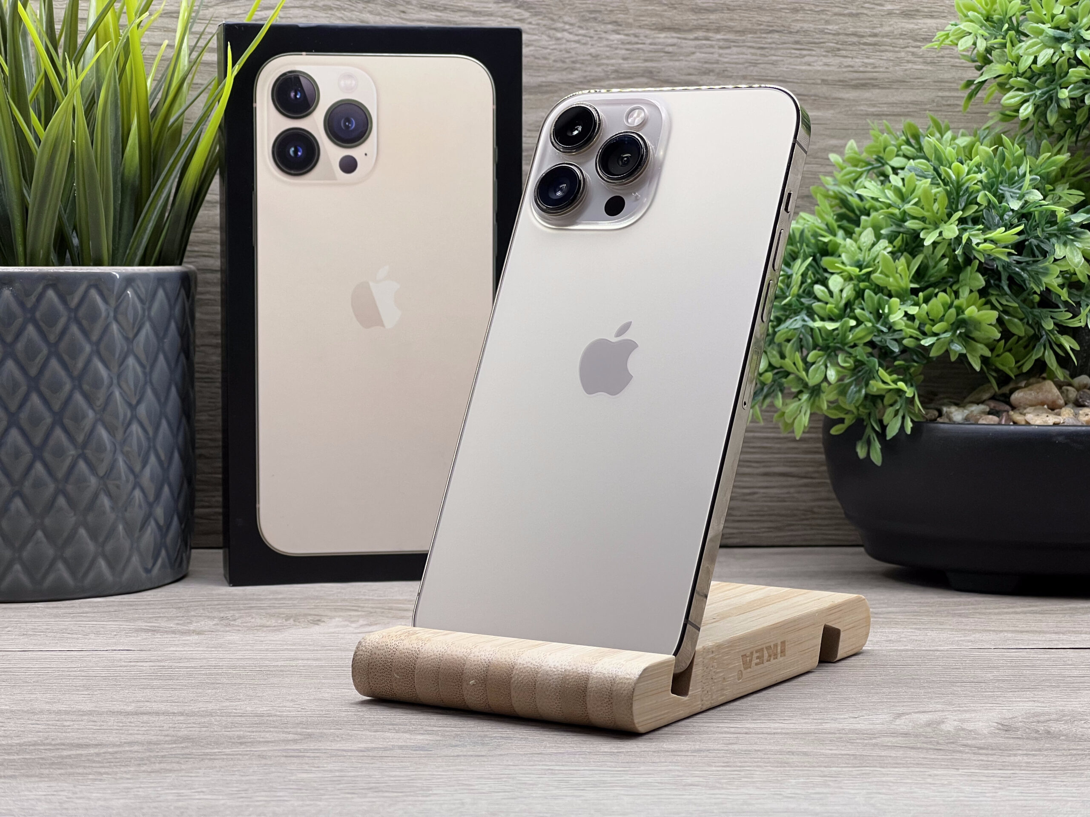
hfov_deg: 25.3
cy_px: 408
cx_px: 545
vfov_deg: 19.1
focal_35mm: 77
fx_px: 2425
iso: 64
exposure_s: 1/100
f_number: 2.8
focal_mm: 9
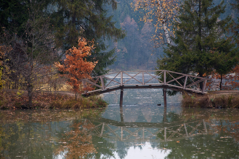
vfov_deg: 8.6
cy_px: 79
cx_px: 120
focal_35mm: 160
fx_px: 1058
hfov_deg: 12.9
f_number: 5.6
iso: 320
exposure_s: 1/125
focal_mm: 105
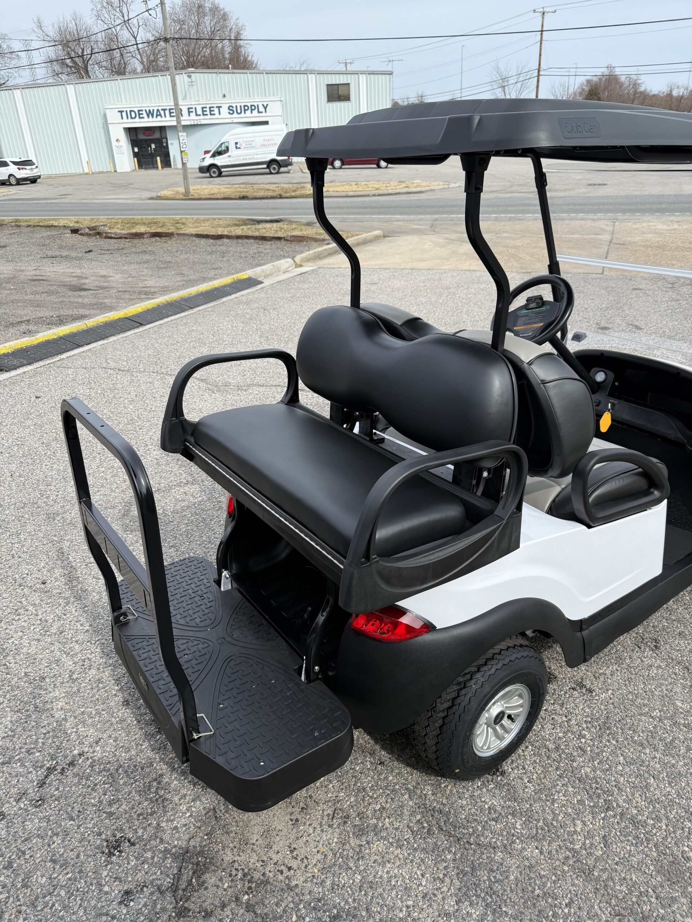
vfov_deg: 71.6
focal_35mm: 24
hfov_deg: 56.8
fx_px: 640
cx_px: 346
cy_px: 461
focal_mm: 6.76
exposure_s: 1/2611
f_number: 1.78
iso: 80
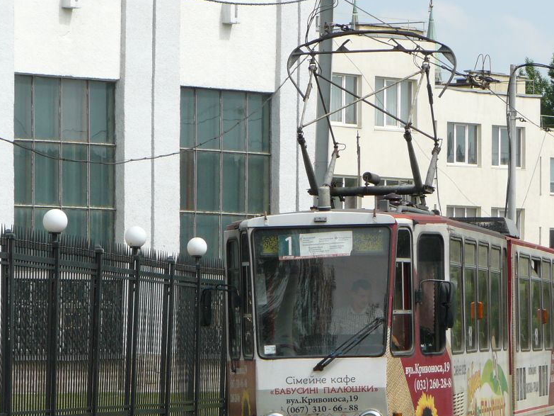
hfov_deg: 7.6
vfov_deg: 5.7
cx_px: 359
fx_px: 4192
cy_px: 280
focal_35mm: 262
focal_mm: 28.6
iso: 100
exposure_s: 1/400
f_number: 5.6
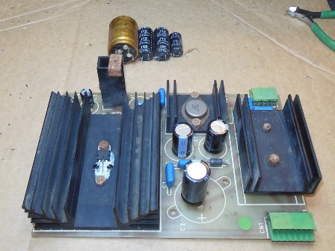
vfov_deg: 54.9
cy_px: 126
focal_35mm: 25
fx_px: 242
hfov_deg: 69.4
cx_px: 168
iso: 125
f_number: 3.2
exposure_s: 1/30
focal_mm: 4.5
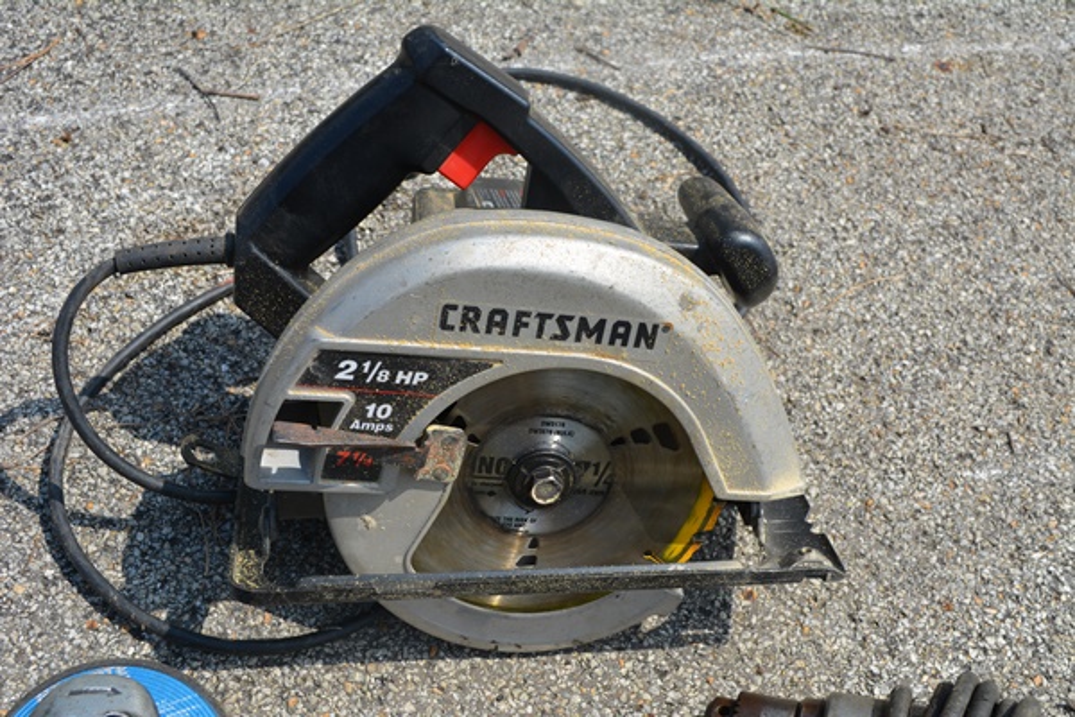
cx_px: 538
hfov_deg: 46.4
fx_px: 1254
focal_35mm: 42
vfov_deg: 31.9
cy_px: 358
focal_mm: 28
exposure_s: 1/250
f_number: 8
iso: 140
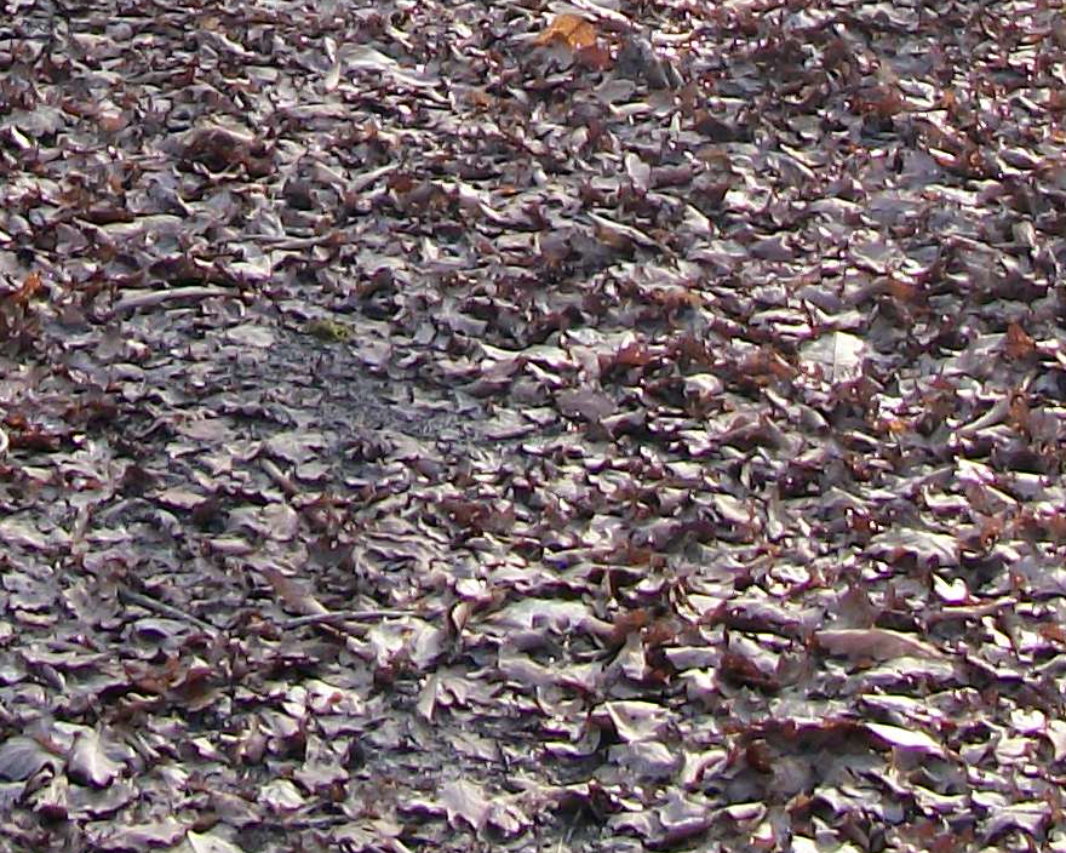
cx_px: -10
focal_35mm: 142
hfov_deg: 13.4
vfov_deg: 10.1
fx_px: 4480
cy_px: -863
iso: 80
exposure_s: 1/160
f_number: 2.9
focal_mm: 5.7
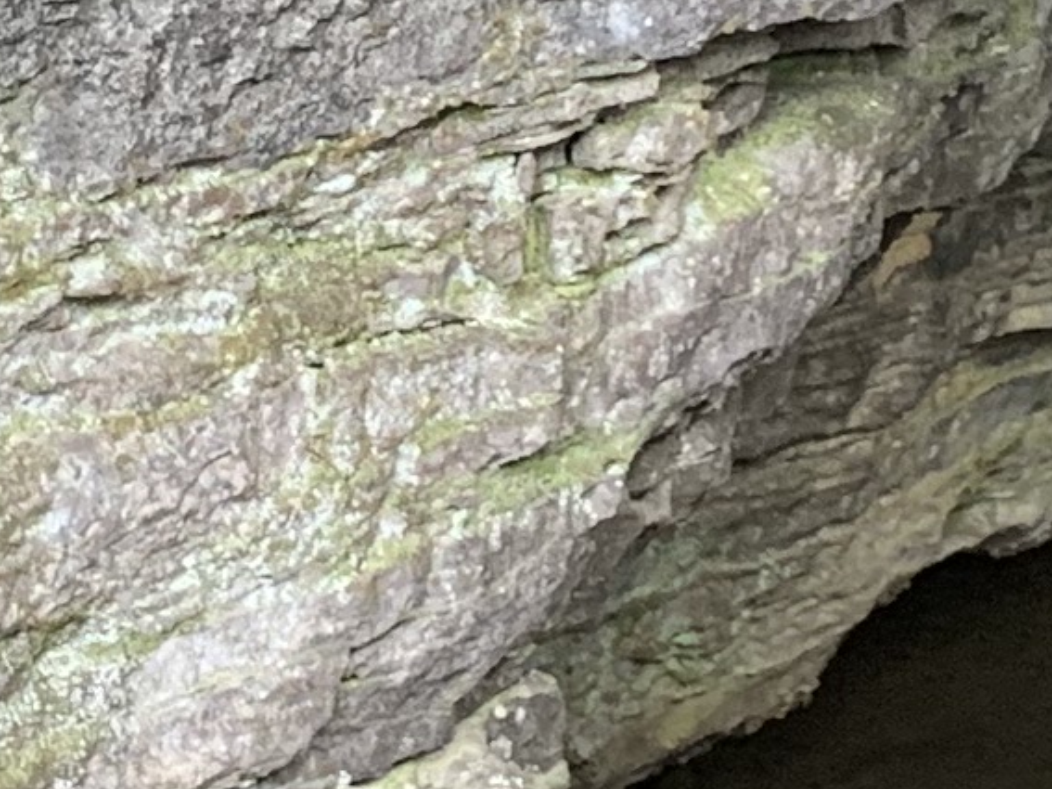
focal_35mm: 185
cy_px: 186
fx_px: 5621
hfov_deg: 10.7
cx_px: 377
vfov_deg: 8.0
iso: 100
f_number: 1.8
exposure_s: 1/86
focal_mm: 4.25
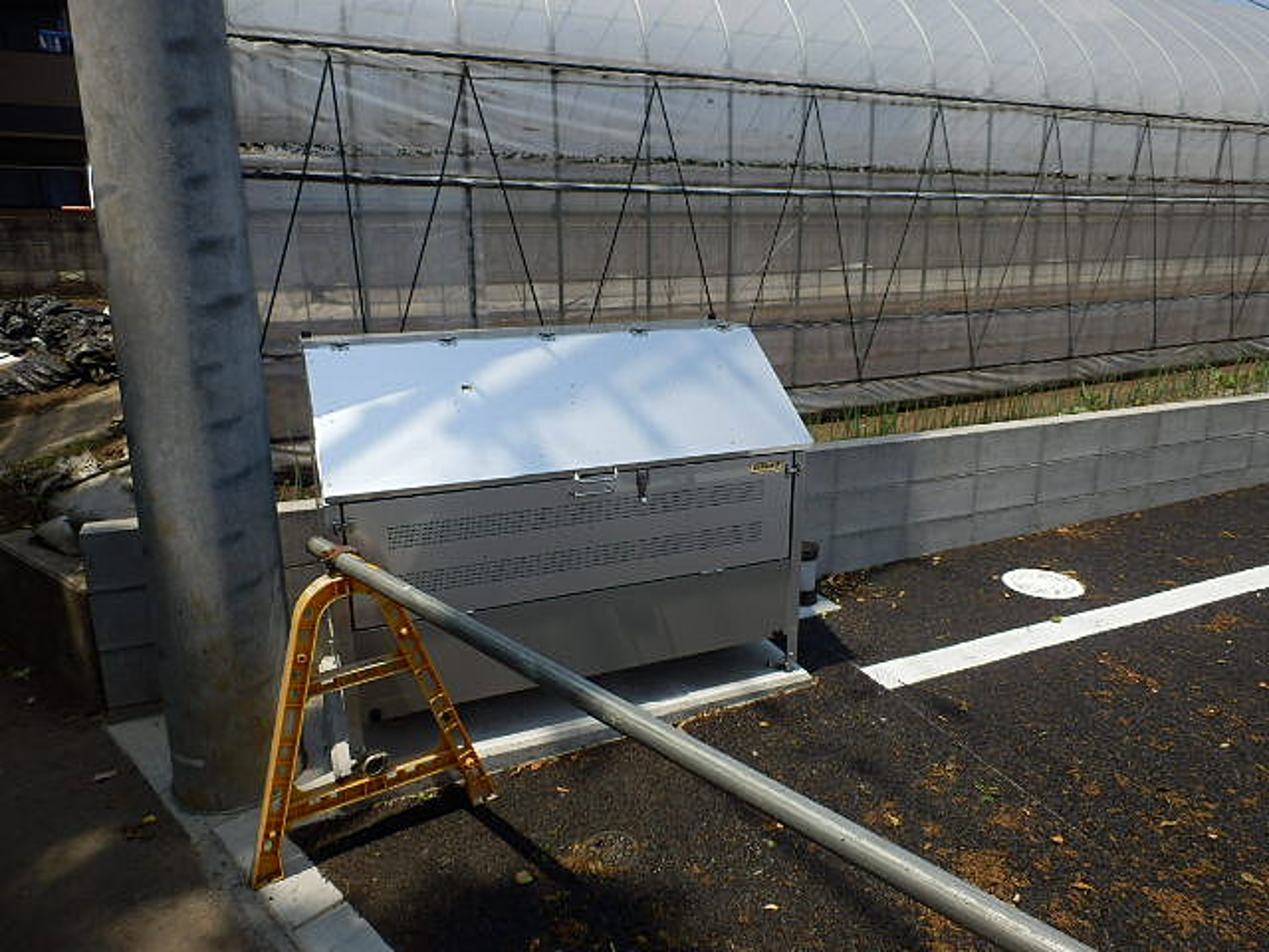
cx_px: 634
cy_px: 476
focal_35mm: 24
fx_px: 880
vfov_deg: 56.8
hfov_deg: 71.6
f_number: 7.9
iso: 80
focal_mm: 4.2
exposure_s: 1/200
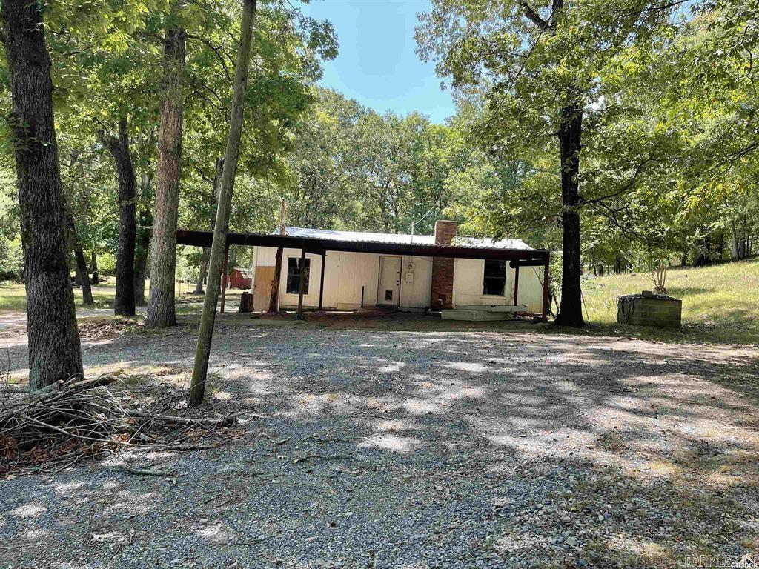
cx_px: 380
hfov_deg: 67.3
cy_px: 284
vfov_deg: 53.1
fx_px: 570
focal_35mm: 26
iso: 32
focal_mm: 5.1
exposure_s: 1/406
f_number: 1.6
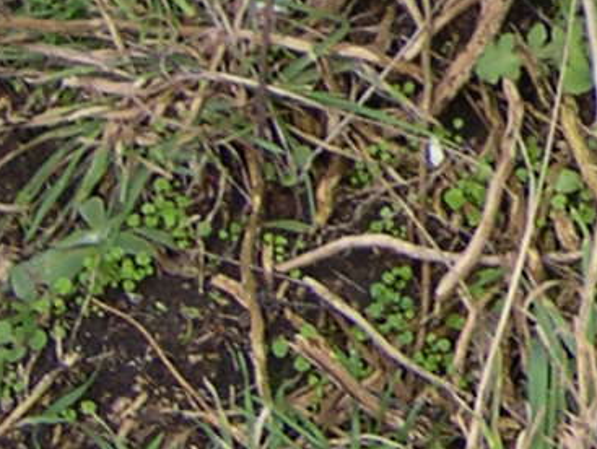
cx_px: 1656
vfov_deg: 6.2
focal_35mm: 235
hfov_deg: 7.6
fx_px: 4057
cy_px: -351
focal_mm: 8
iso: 100
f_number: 2.8
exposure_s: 1/137
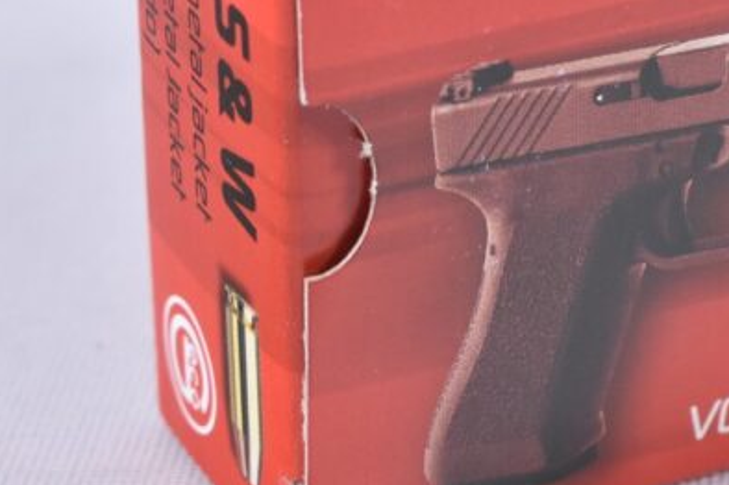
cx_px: 955
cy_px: 26
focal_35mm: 252
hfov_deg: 8.1
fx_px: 5089
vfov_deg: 5.4
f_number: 5.6
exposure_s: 1/50
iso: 640
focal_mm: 55
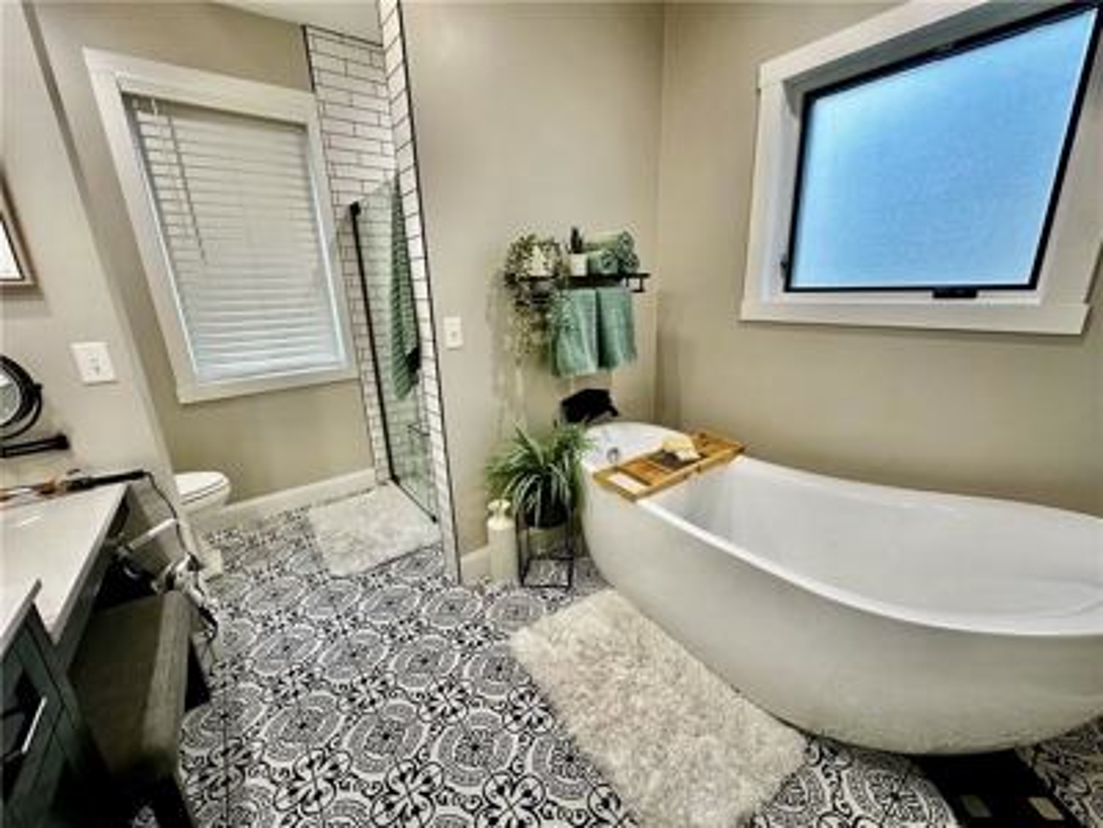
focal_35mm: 14
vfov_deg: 85.7
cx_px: 552
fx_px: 446
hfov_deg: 102.1
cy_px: 414
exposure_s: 1/120
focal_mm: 2.22
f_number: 2.2
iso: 200
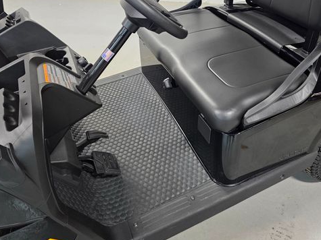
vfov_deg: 44.8
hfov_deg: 58.0
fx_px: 287
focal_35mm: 31
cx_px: 187
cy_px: 81
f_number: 1.7
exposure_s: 1/120
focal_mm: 6.3
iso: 200
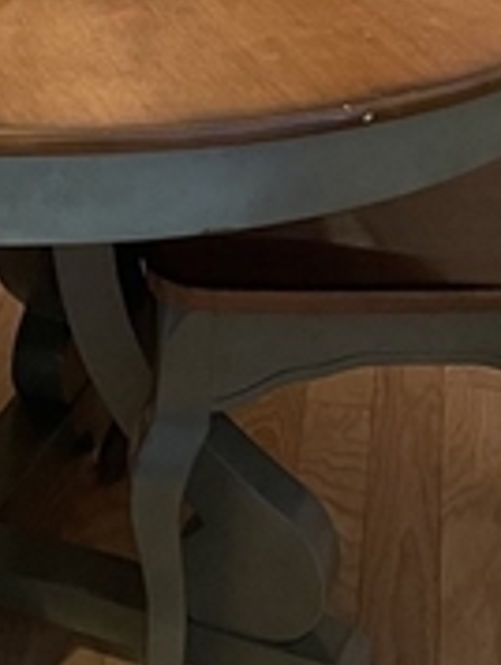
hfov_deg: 12.9
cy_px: -224
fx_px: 2156
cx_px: -86
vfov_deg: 16.5
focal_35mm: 112
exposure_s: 1/40
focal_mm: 4.2
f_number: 1.6
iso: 400
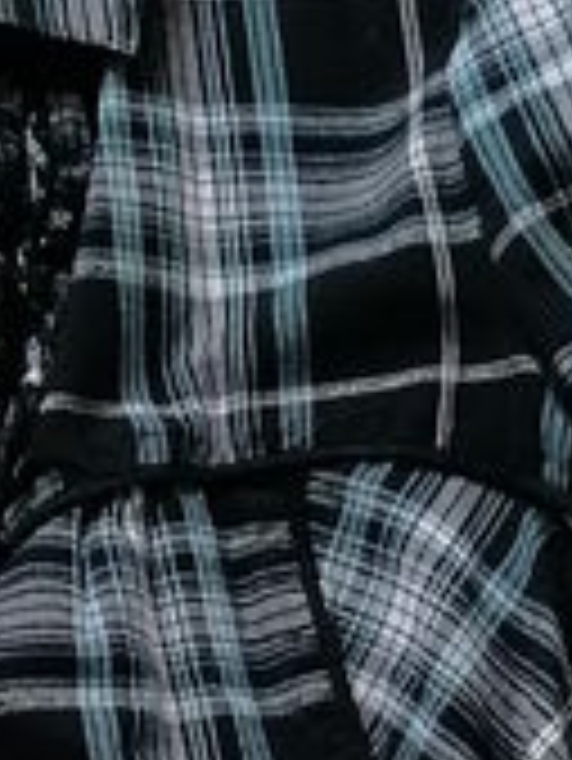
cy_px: 1309
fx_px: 3521
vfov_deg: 11.5
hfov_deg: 9.2
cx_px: -5
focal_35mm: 160
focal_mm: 4.75
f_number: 1.8
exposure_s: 1/33.3
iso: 250
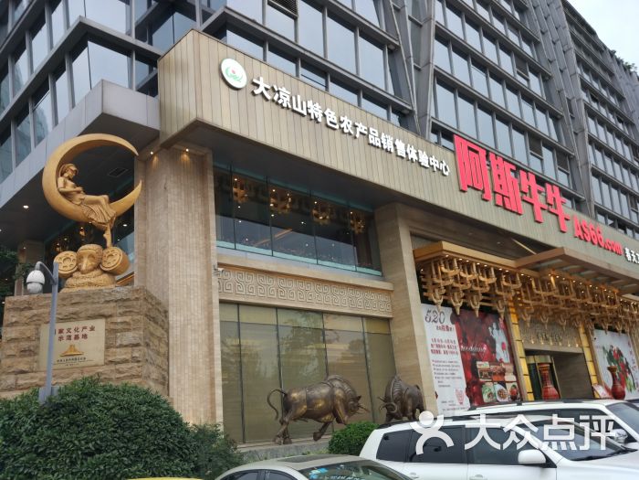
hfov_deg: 60.0
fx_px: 554
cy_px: 240
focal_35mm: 30
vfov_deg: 46.8
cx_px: 320
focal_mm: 4.12
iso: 101
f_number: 2
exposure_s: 1/60
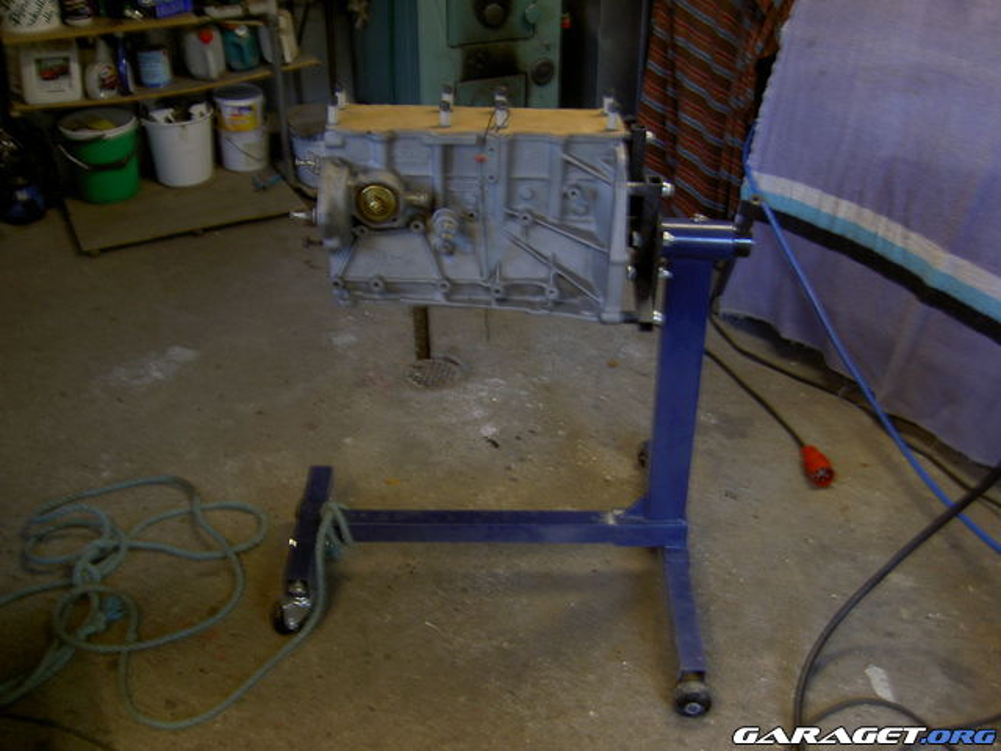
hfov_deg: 54.0
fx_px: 983
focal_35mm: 34
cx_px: 500
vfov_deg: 41.8
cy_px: 376
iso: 50
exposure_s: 1/8
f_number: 2.8
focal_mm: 5.6
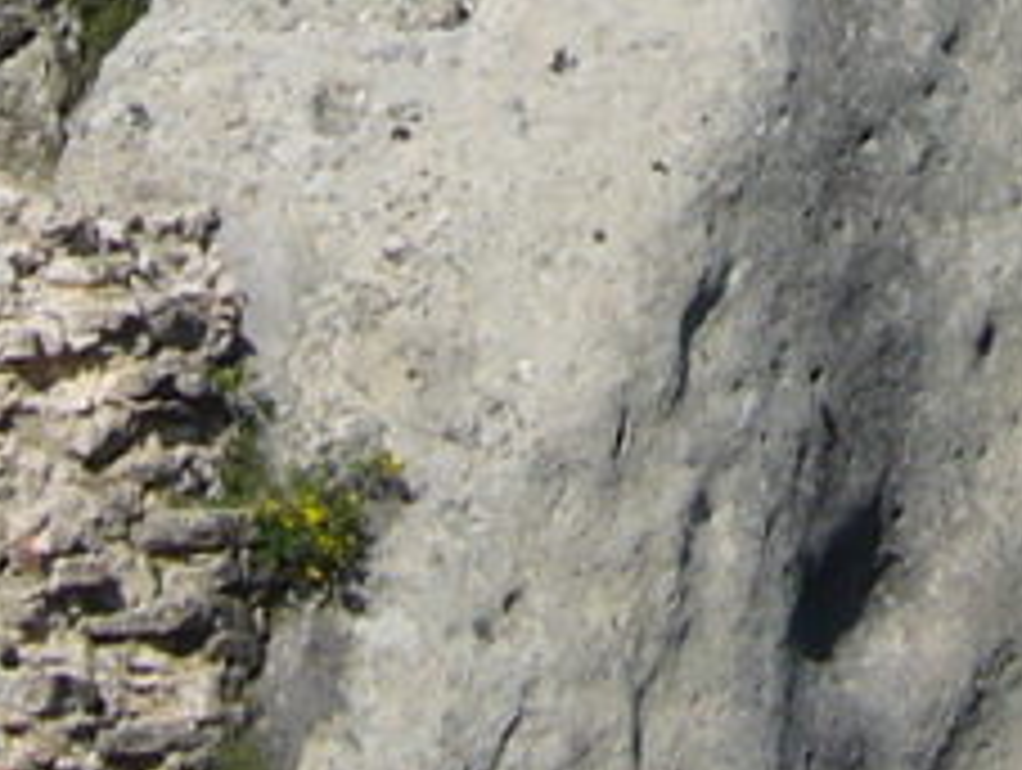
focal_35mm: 197
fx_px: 5825
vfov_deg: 7.3
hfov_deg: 10.0
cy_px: -689
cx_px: 761
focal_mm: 5.8
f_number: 5.6
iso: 80
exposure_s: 1/500
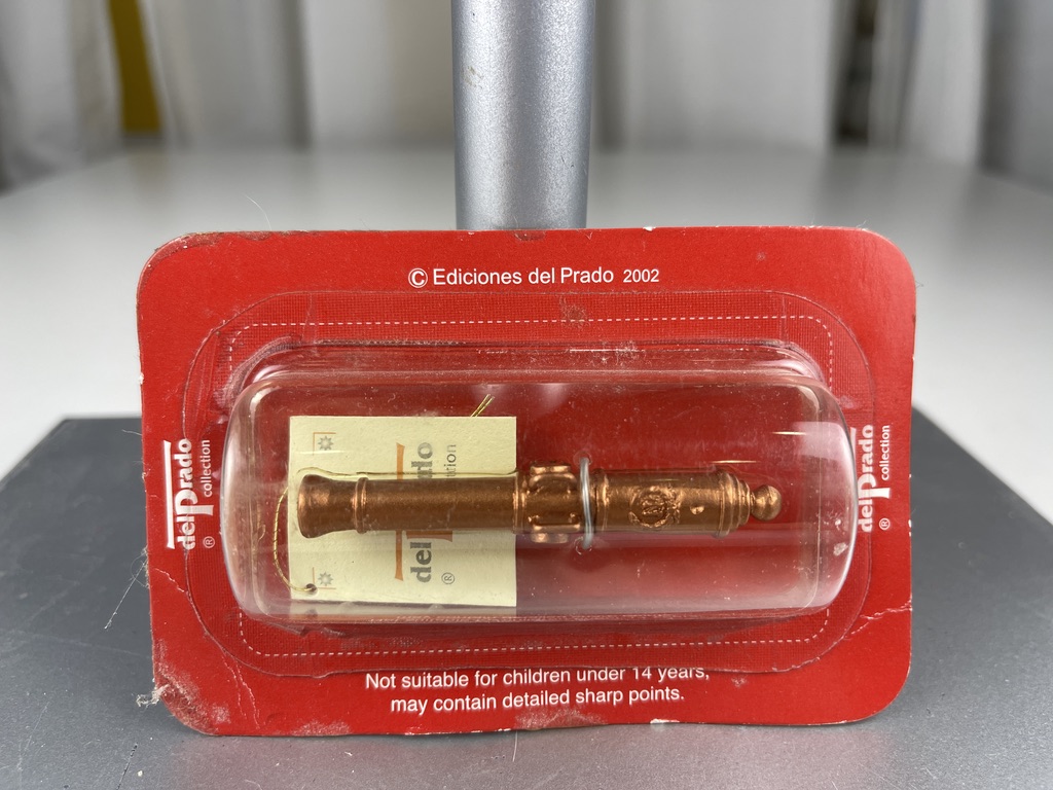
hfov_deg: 69.4
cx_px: 526
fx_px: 760
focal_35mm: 25
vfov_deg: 54.9
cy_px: 395
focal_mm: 5.1
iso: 40
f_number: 1.6
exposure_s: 1/100
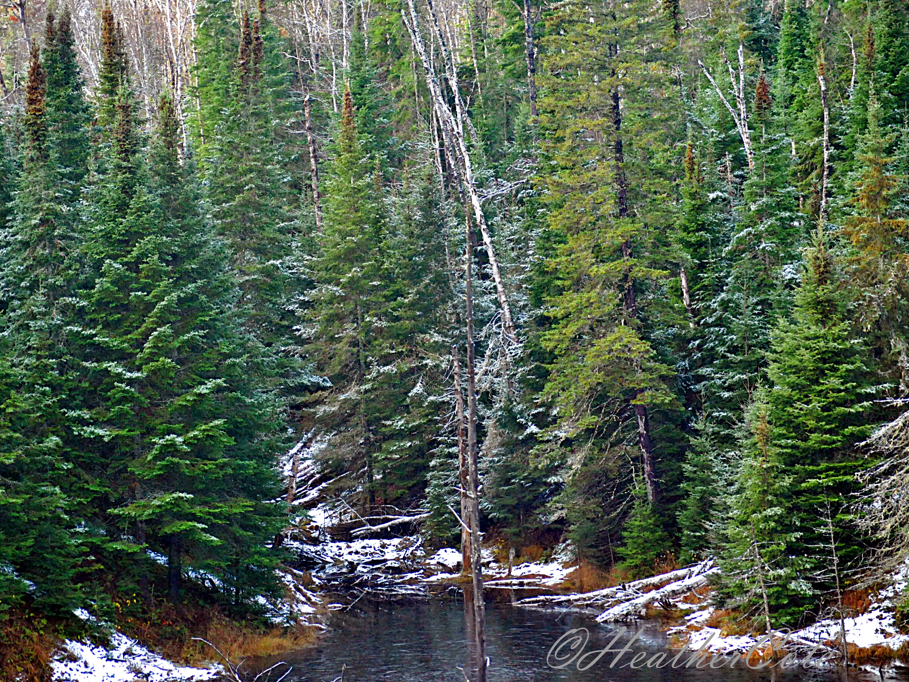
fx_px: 3638
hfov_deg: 14.2
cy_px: 343
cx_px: 410
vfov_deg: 10.7
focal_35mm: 139
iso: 800
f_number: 4.2
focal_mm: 85
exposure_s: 1/500
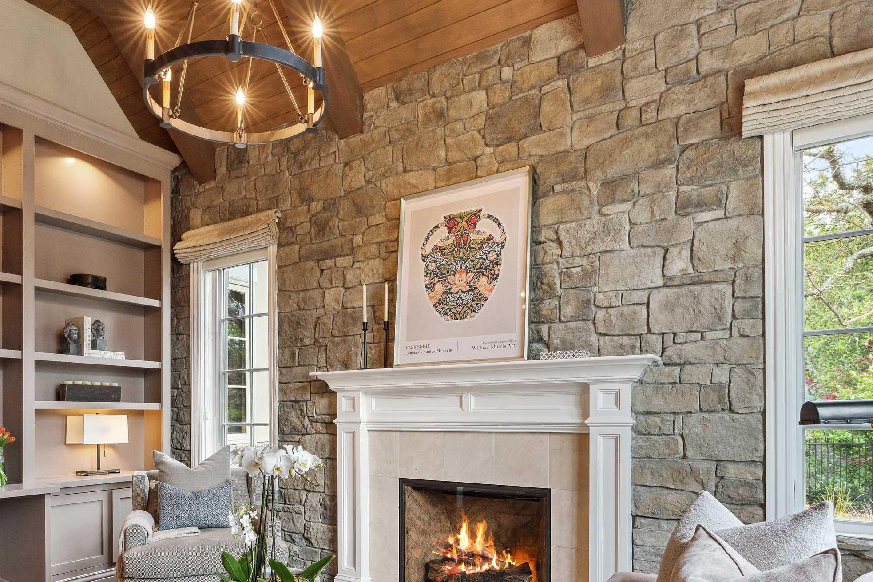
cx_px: 321
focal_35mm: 25
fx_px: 606
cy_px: 410
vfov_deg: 49.9
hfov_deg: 70.2
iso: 320
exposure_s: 1/13
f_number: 9
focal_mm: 16
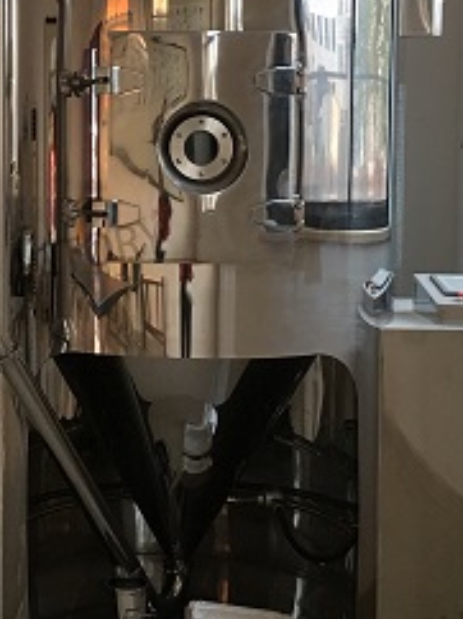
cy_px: 212
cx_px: 31
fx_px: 1286
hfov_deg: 19.9
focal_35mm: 72
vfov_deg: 26.9
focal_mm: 4.15
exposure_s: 1/17
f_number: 2.2
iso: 64
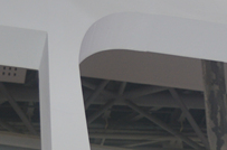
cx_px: 280
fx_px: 1006
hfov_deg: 12.5
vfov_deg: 7.5
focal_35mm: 160
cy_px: 443
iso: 140
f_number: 4
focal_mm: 18
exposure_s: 1/125
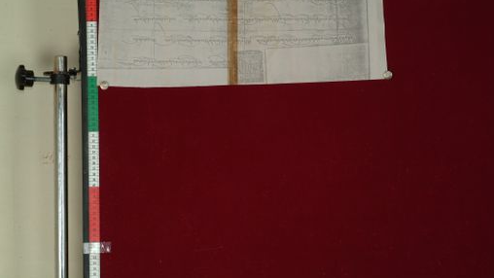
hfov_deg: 22.8
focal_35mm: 94
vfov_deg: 12.9
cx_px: 248
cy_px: 115
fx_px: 1225
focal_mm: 59
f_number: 13
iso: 160
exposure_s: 1/20
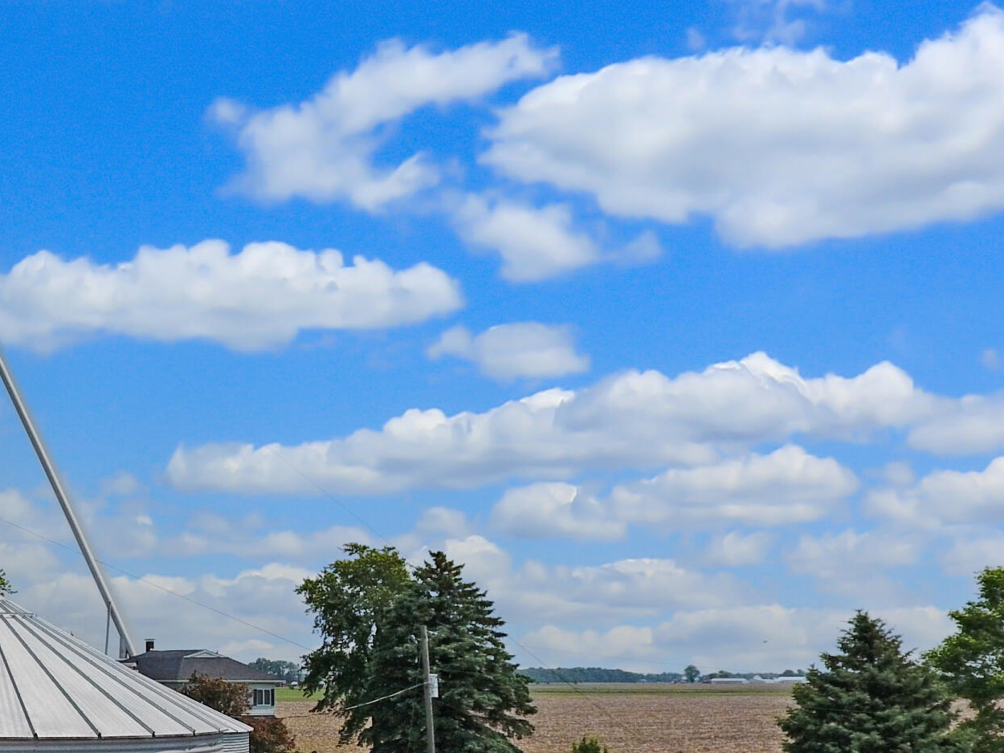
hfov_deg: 33.7
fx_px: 1392
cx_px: -137
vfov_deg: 29.2
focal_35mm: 48
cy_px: 665
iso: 100
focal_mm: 3.61
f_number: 2.8
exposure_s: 1/2247
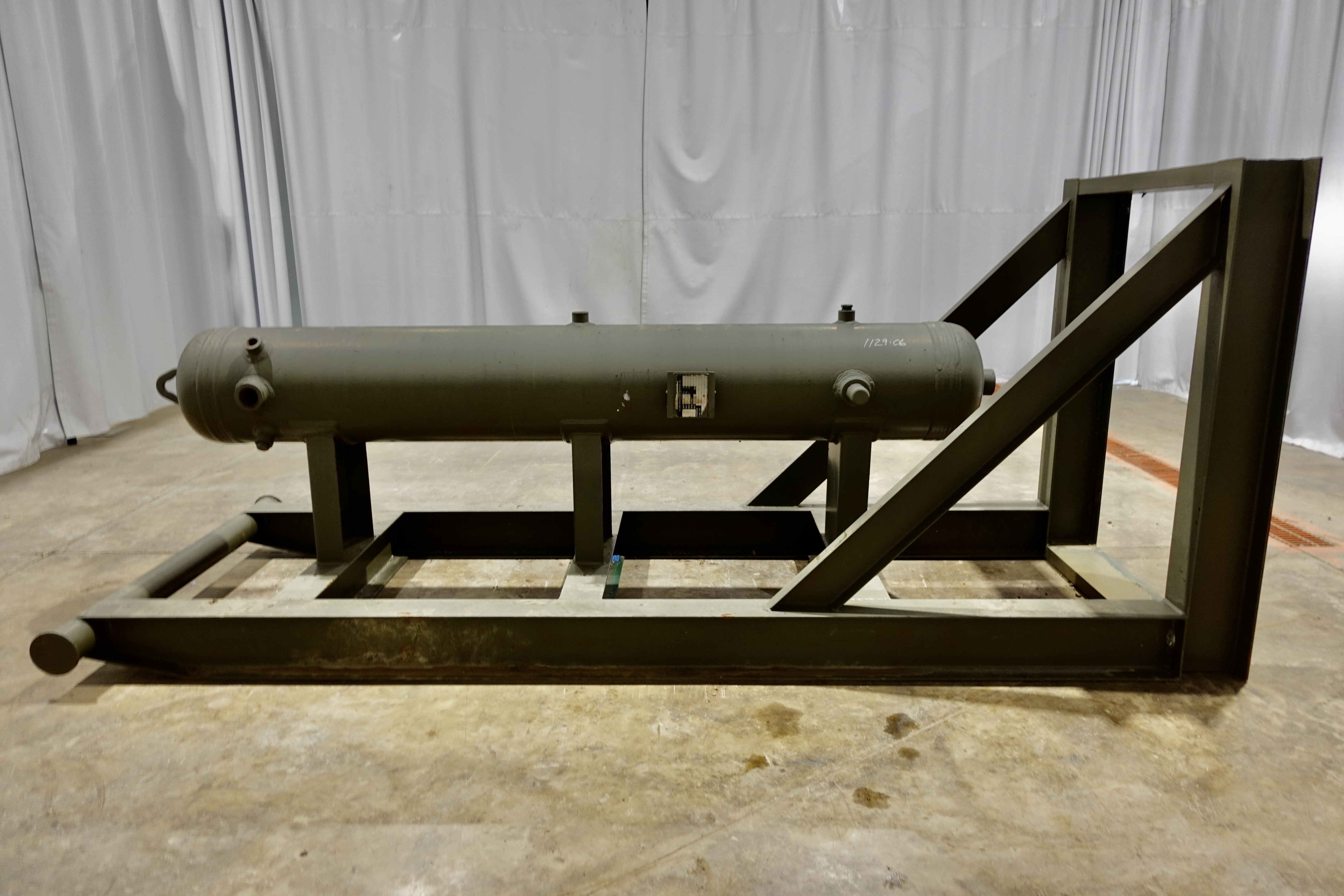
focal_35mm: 24
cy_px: 448
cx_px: 672
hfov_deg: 73.7
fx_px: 896
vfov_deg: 53.1
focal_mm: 9.4
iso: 160
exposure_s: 1/30
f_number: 1.8
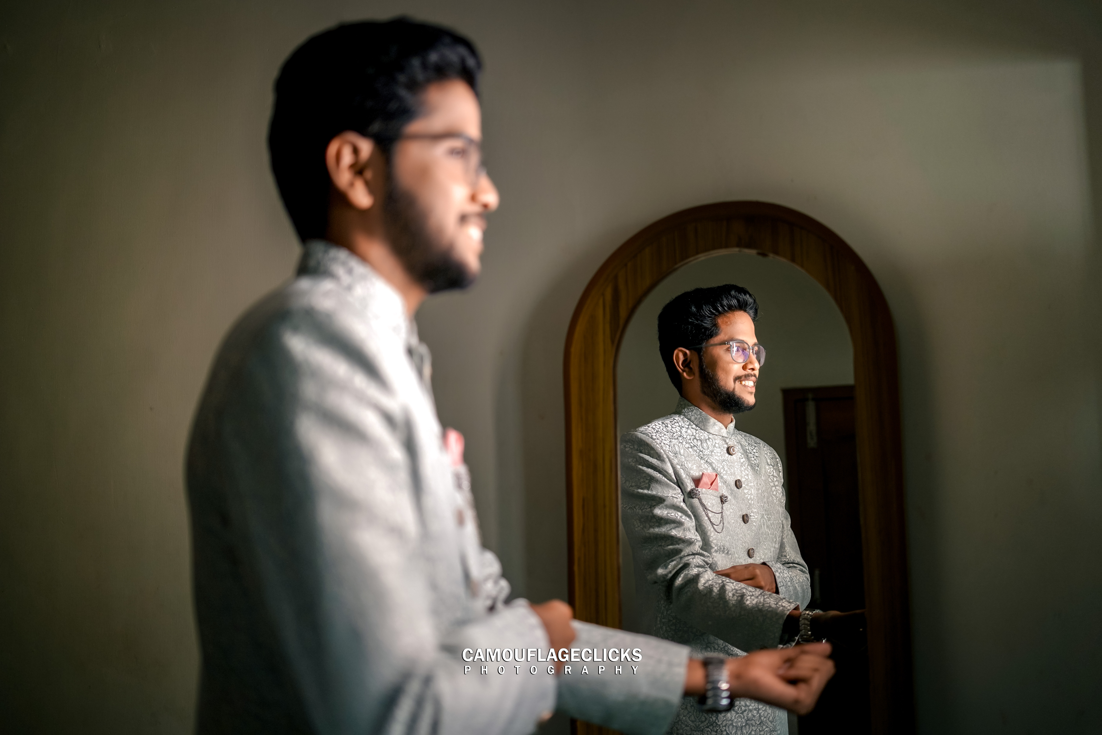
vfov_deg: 37.9
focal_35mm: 35
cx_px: 551
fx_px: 1071
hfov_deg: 54.4
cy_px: 368
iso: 320
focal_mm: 35
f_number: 1.8
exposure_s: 1/250
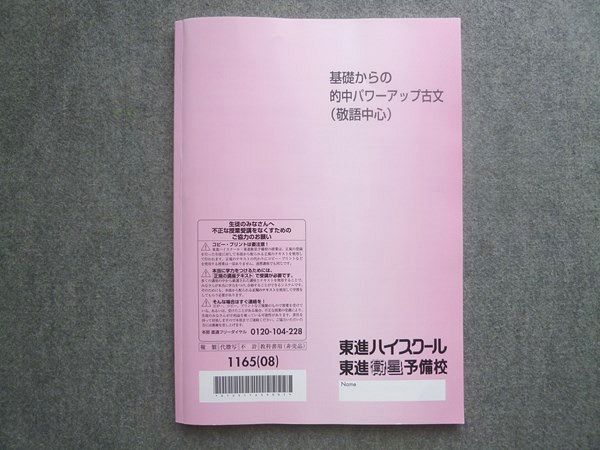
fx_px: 416
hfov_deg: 71.6
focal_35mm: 24
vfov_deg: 56.8
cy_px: 225
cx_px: 300
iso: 100
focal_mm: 4.3
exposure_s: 1/200
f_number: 2.5
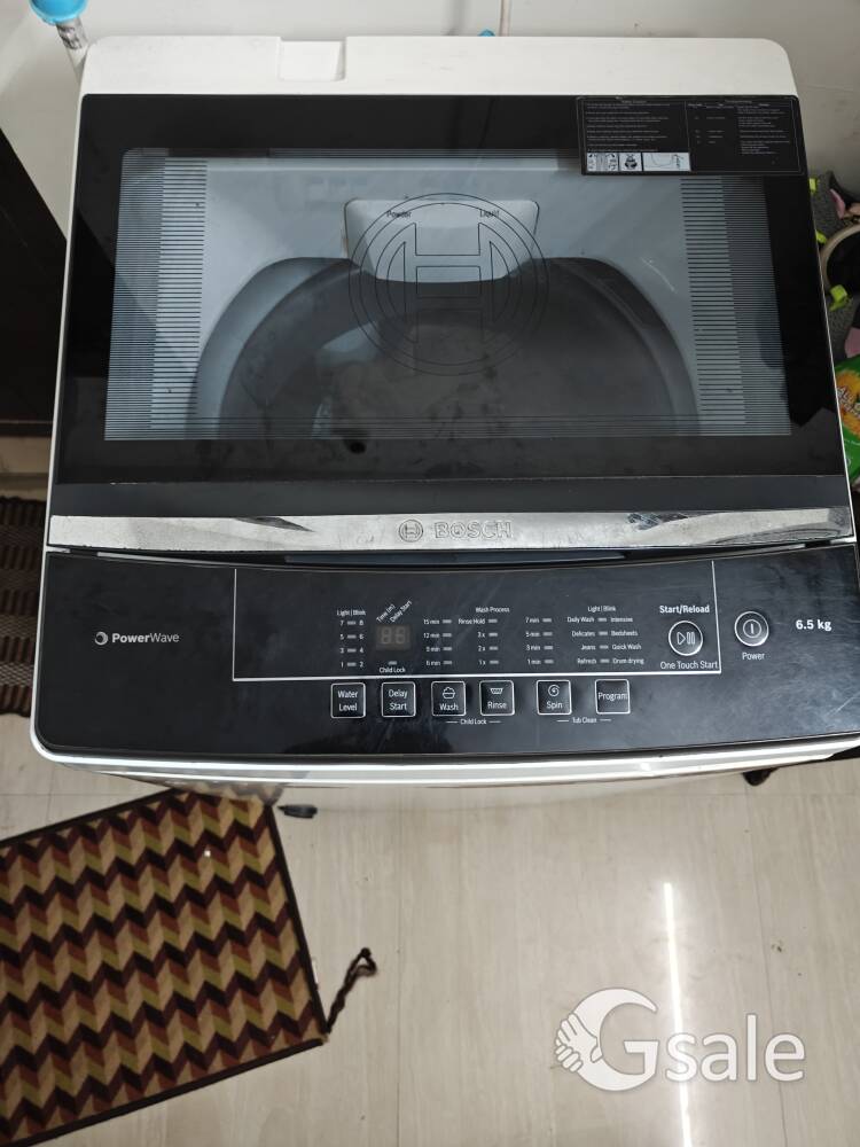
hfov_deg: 56.8
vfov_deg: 71.6
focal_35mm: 24
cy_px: 574
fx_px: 795
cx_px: 430
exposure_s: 1/50
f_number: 1.8
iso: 1600
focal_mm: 5.59
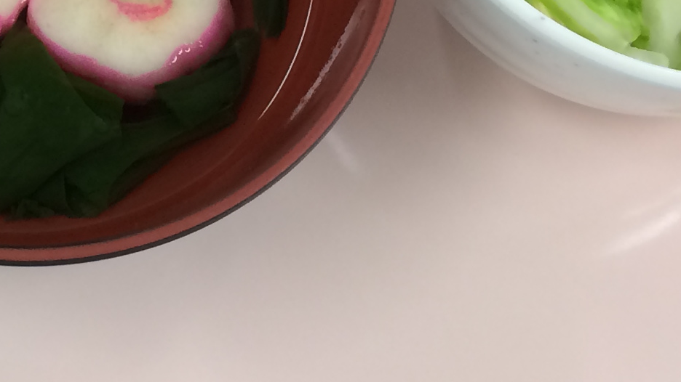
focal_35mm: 114
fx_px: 2058
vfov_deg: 10.1
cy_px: -263
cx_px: -180
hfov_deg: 17.7
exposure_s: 1/40
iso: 40
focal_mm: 4.12
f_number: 2.2
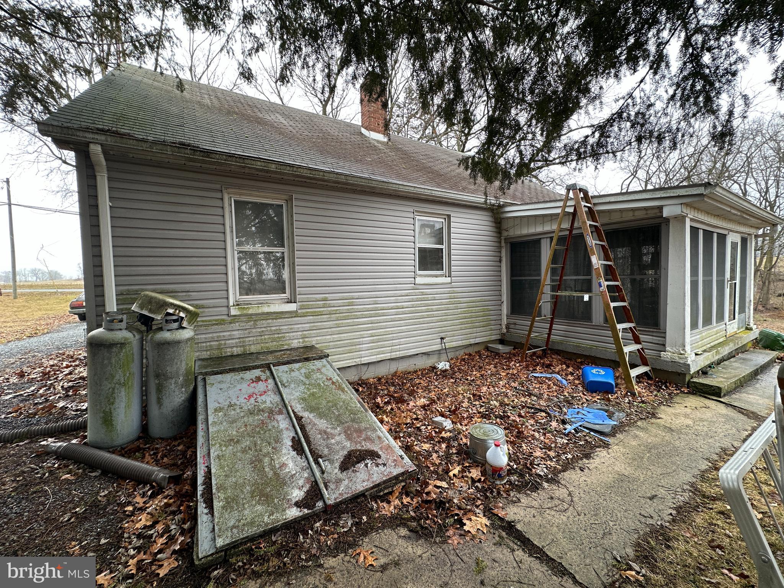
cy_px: 294
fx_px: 317
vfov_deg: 85.7
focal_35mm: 14
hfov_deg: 102.1
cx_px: 392
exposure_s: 1/99
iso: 64
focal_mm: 2.22
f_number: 2.2
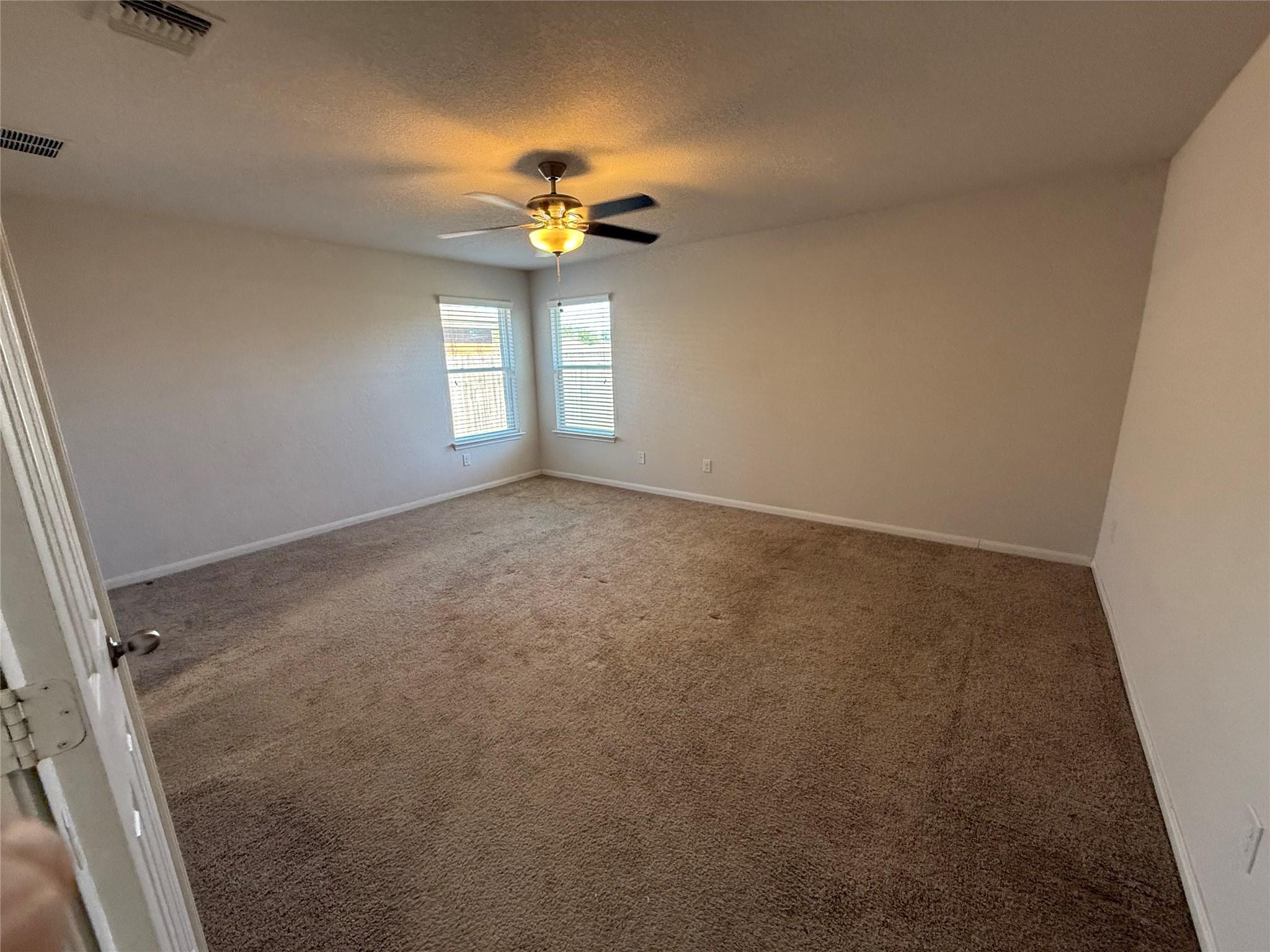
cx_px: 635
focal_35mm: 14
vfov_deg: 85.7
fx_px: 514
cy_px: 476
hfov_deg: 102.1
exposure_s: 1/99
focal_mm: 2.22
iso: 200
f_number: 2.2
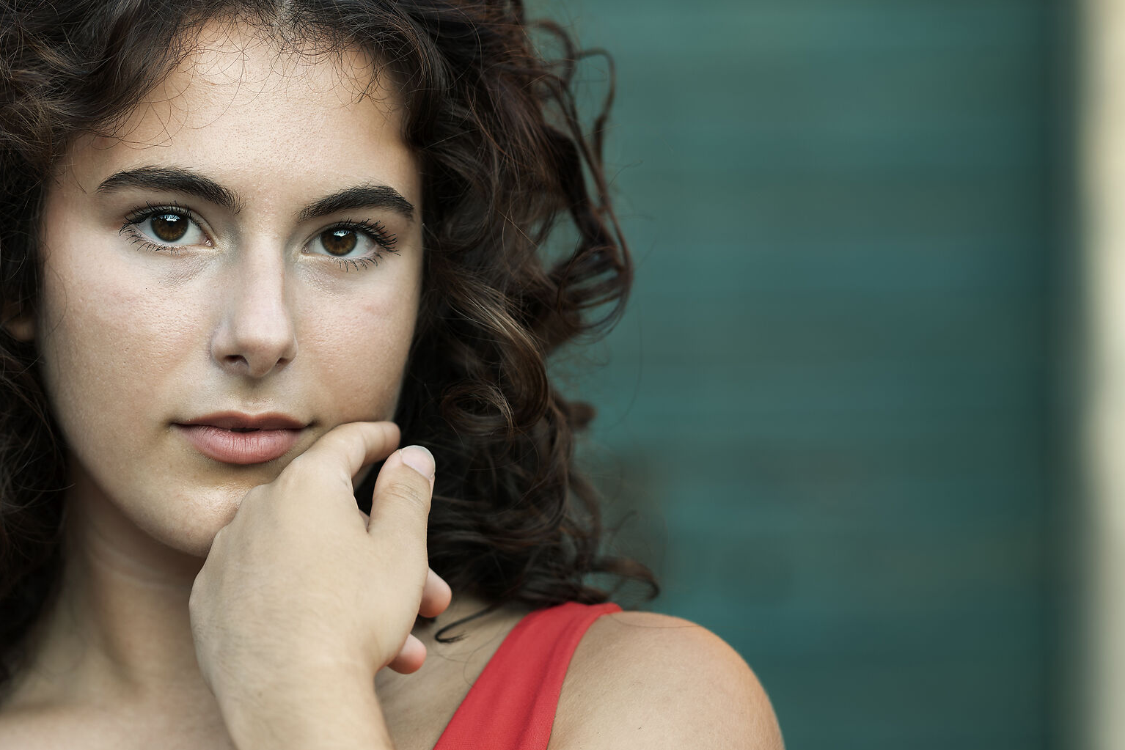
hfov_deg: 15.4
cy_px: 333
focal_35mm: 133
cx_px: 293
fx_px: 4156
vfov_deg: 10.3
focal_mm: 85
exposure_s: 1/125
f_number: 2.5
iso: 100
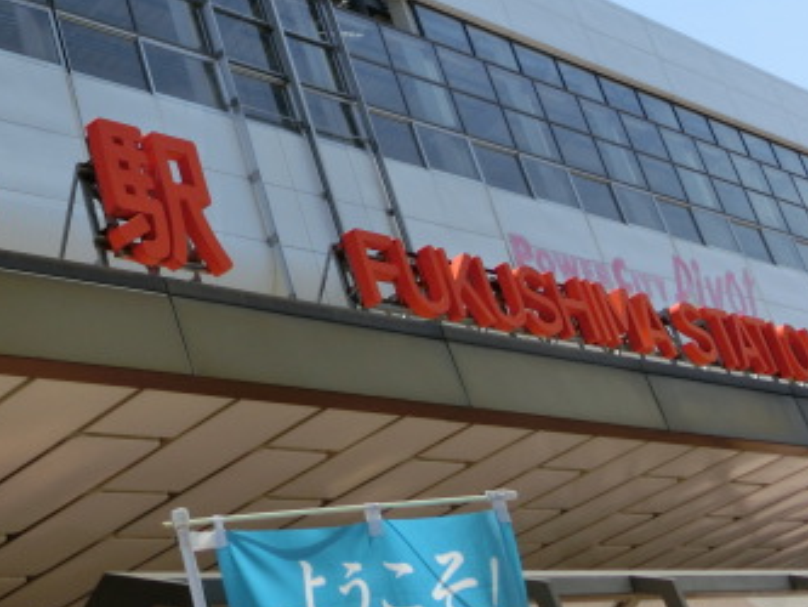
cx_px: 143
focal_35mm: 75
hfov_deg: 25.5
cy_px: 134
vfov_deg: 19.5
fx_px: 1751
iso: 80
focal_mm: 6.9
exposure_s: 1/640
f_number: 4.1
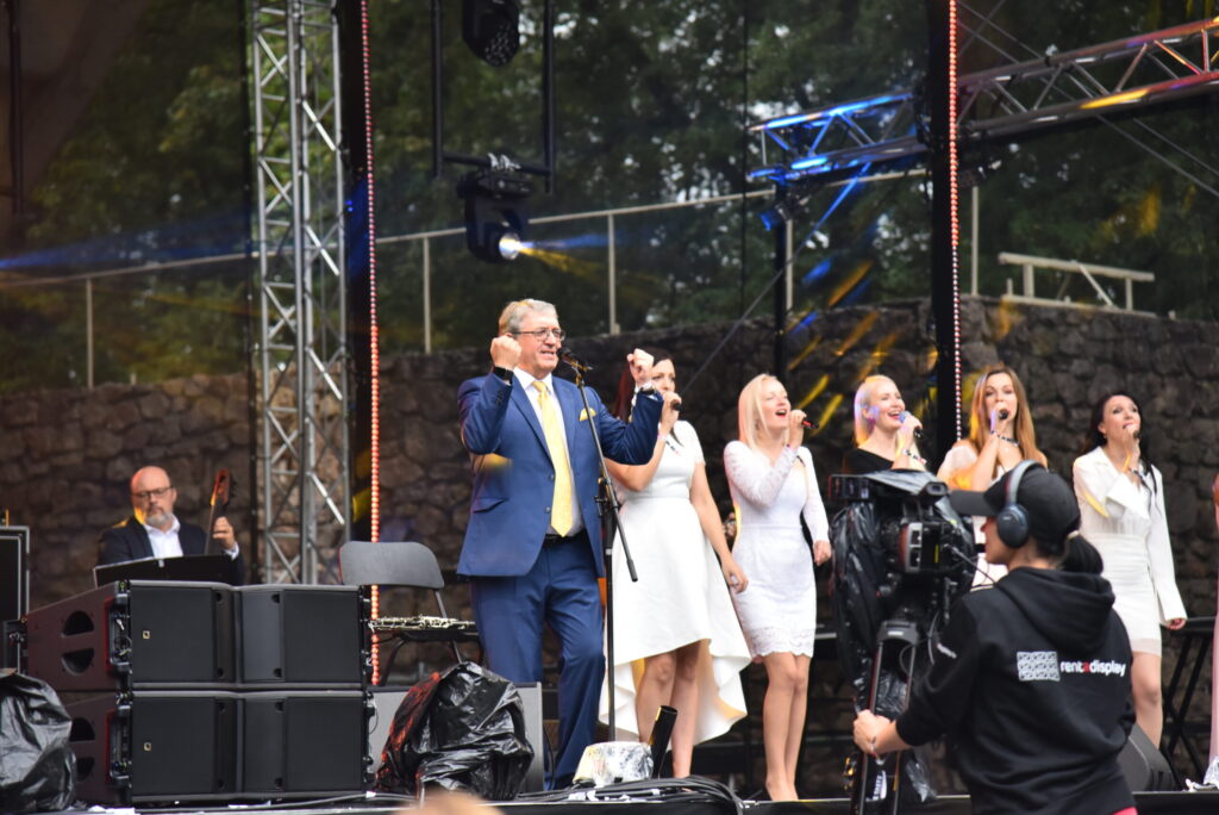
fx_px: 4065
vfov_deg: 11.4
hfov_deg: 17.1
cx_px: 610
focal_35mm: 120
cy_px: 408
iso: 1400
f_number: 4
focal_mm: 120
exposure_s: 1/500
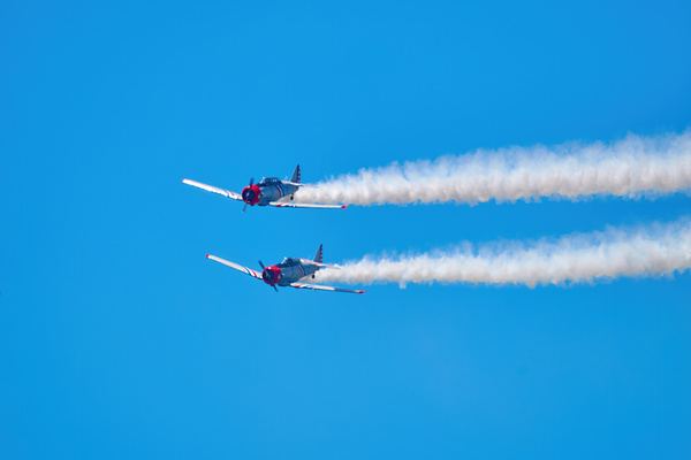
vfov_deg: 1.5
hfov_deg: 2.3
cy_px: 230
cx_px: 346
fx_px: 17274
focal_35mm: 900
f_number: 8
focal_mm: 600
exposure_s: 1/1000
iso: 200
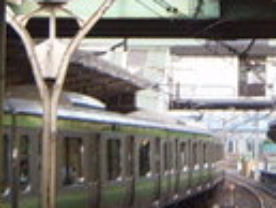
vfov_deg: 8.0
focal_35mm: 184
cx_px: 235
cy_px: -15
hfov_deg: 10.7
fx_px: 1468
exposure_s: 1/60
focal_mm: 6.2
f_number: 2.9
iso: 141
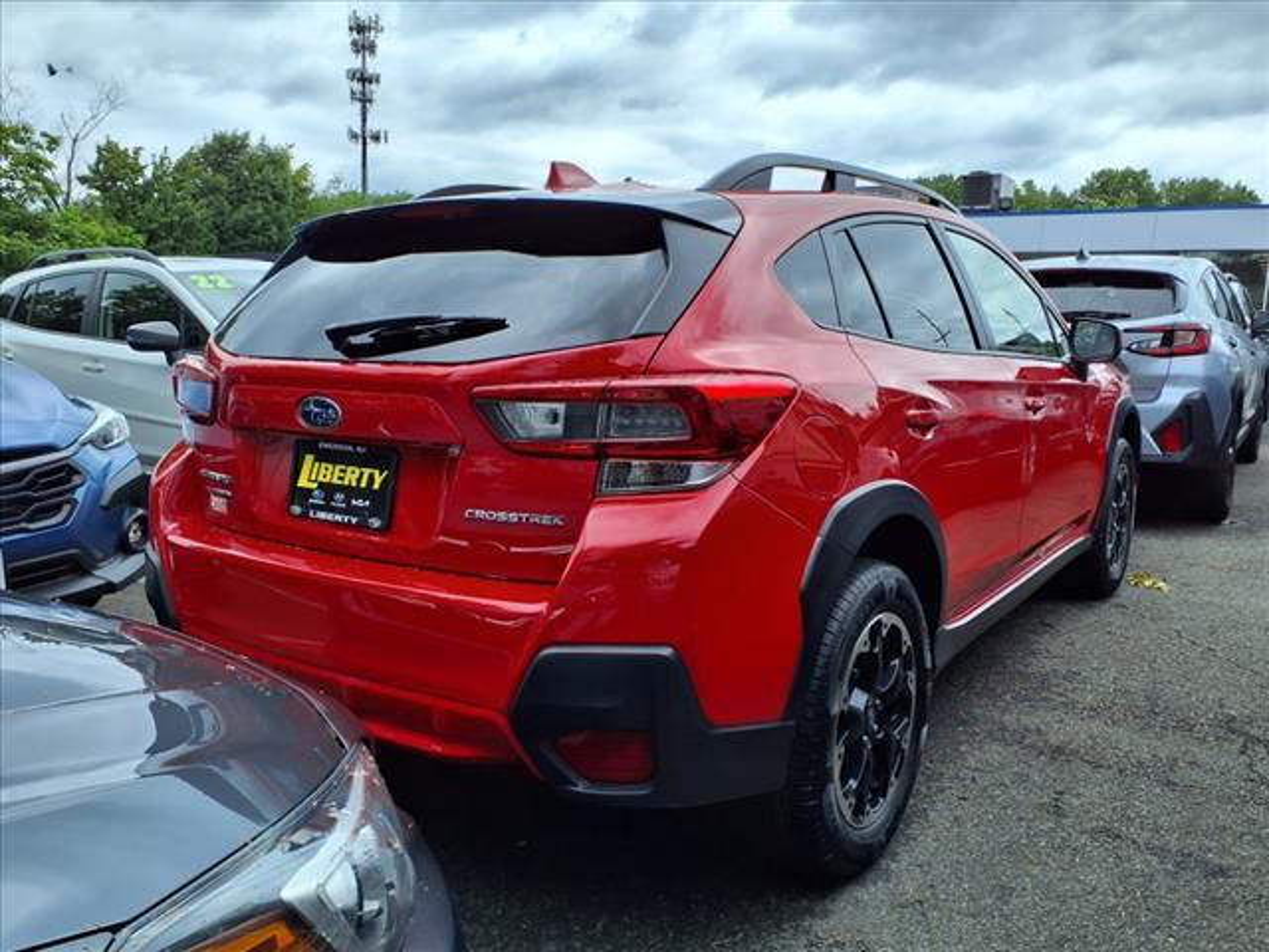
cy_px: 476
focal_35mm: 27
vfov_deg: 51.4
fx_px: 990
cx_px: 634
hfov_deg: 65.3
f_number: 1.9
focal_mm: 3.58
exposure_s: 1/1667
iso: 40
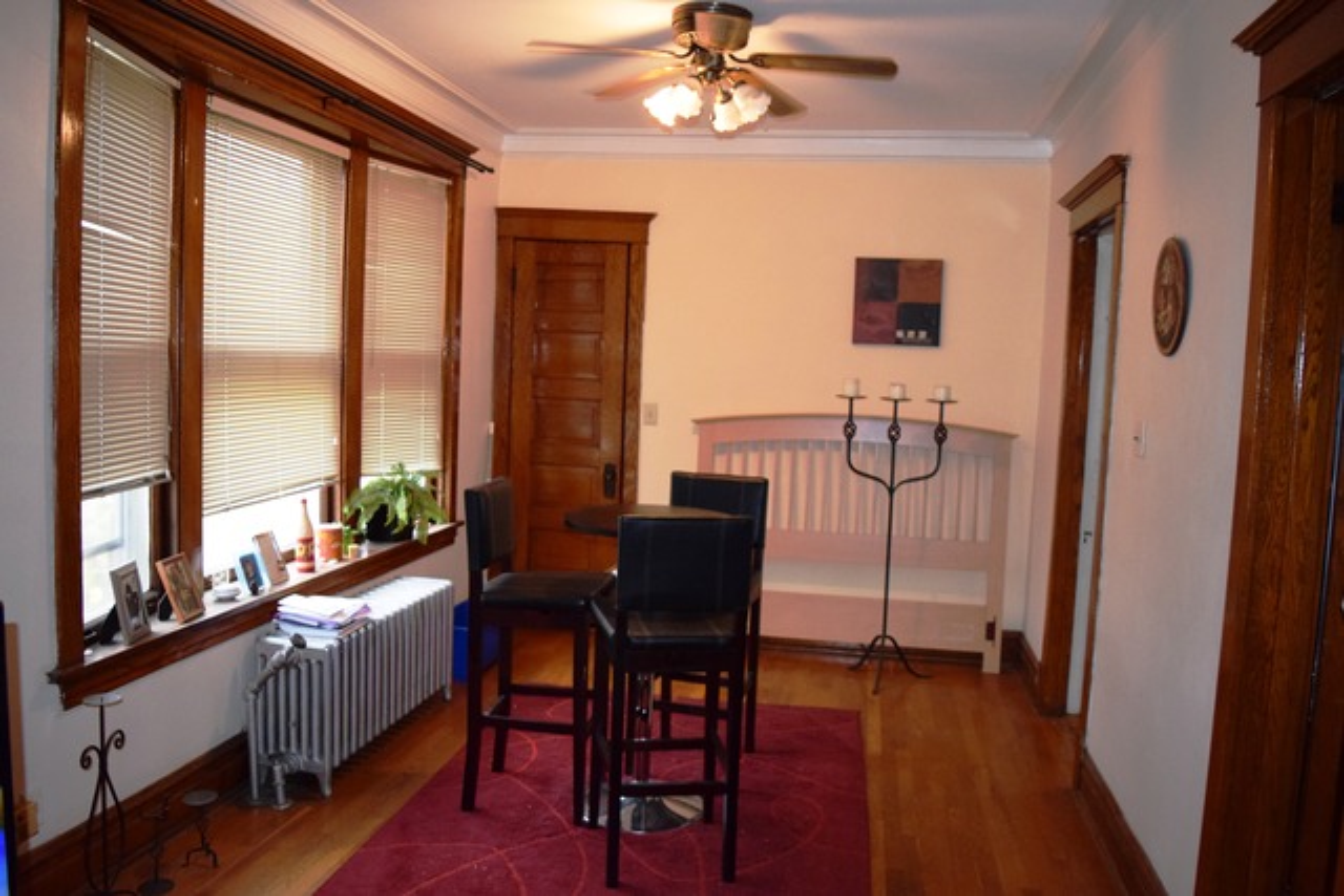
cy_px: 448
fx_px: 1008
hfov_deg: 67.4
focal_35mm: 27
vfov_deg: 48.0
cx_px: 672
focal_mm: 18
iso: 2800
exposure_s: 1/60
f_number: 3.5
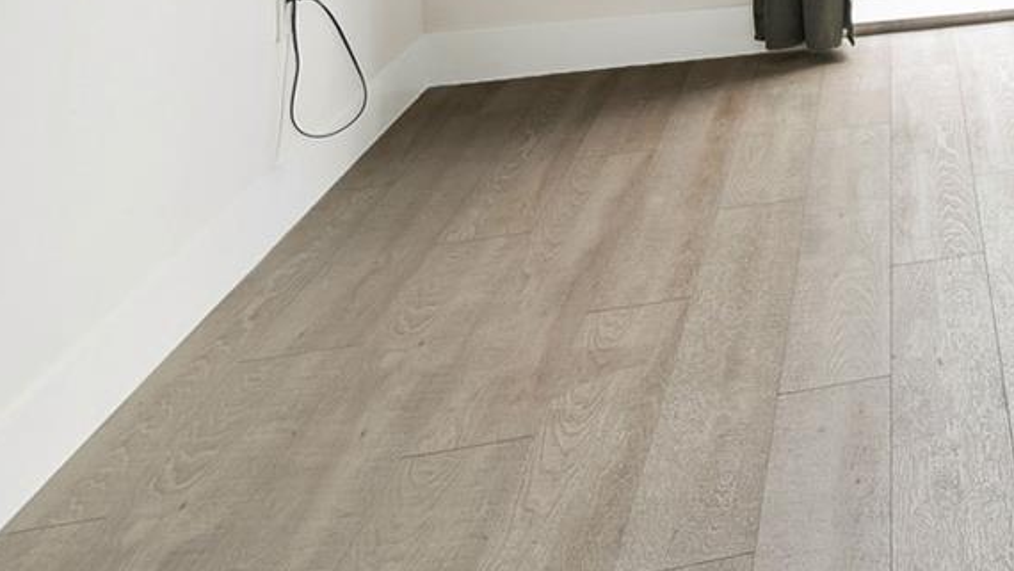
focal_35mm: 47
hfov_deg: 31.8
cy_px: -356
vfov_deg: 20.5
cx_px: 1357
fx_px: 1264
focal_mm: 16
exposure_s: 1/8
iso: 200
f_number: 11
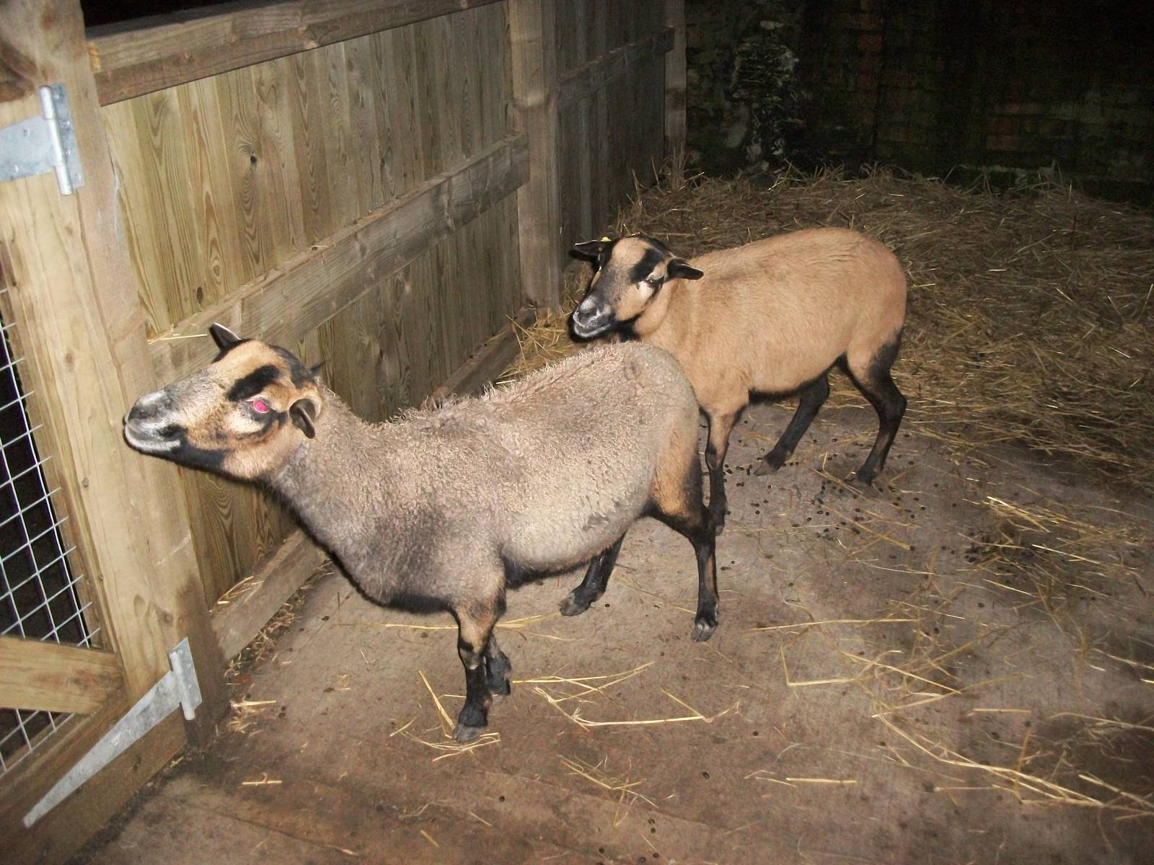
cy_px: 432
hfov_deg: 56.8
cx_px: 577
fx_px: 1067
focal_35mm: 32
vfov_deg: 44.2
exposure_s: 1/500
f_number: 2.9
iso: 400
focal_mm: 5.7
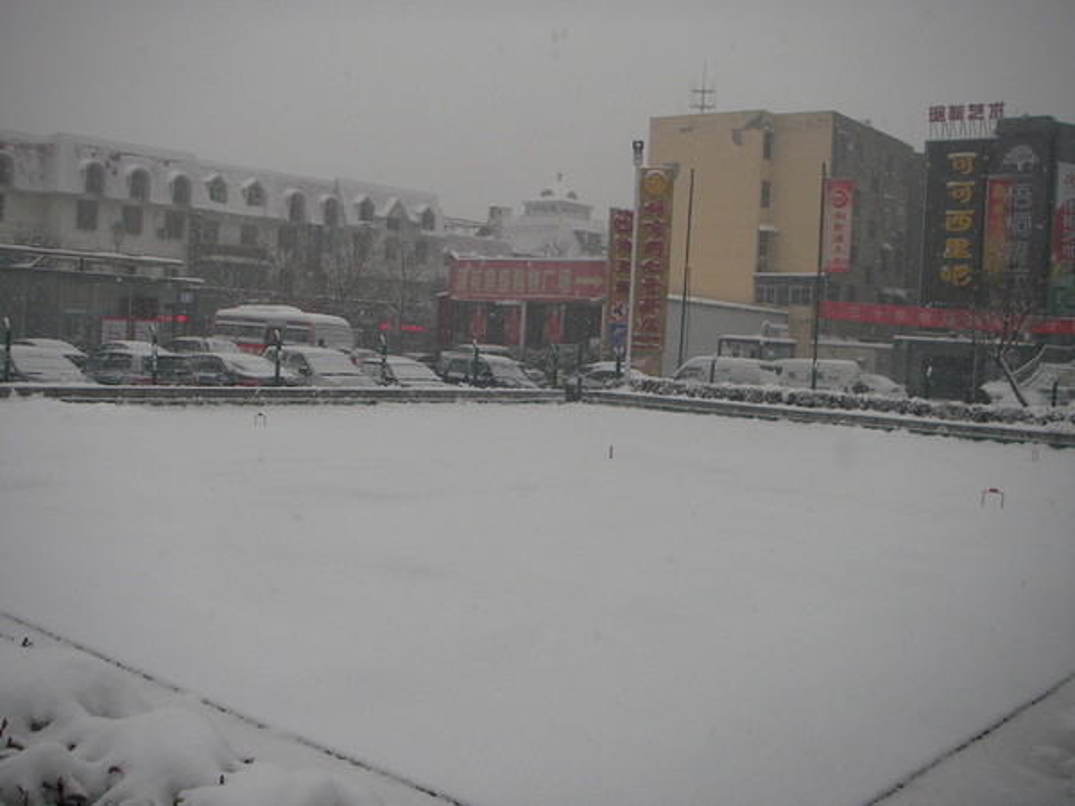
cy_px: 403
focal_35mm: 38
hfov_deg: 49.0
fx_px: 1180
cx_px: 538
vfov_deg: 37.7
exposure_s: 1/369
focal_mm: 6.3
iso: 50
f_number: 3.3
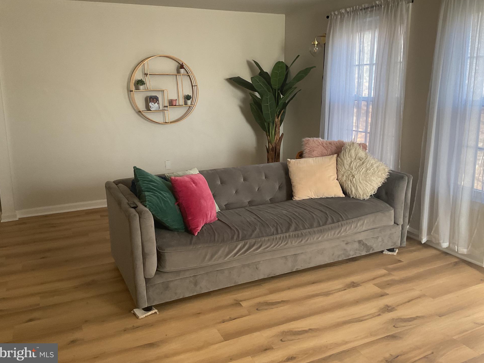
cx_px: 253
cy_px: 170
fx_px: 433
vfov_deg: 45.4
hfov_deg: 58.3
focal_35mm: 31
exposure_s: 1/60
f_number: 1.8
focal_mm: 3
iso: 80
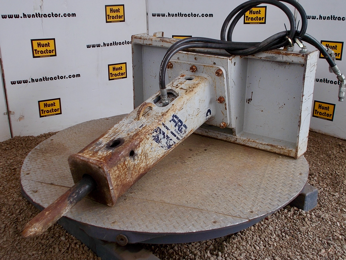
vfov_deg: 32.9
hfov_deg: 42.9
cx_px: 173
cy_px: 130
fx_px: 440
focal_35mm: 44
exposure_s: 1/40
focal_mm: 7.9
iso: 80
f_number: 4.2
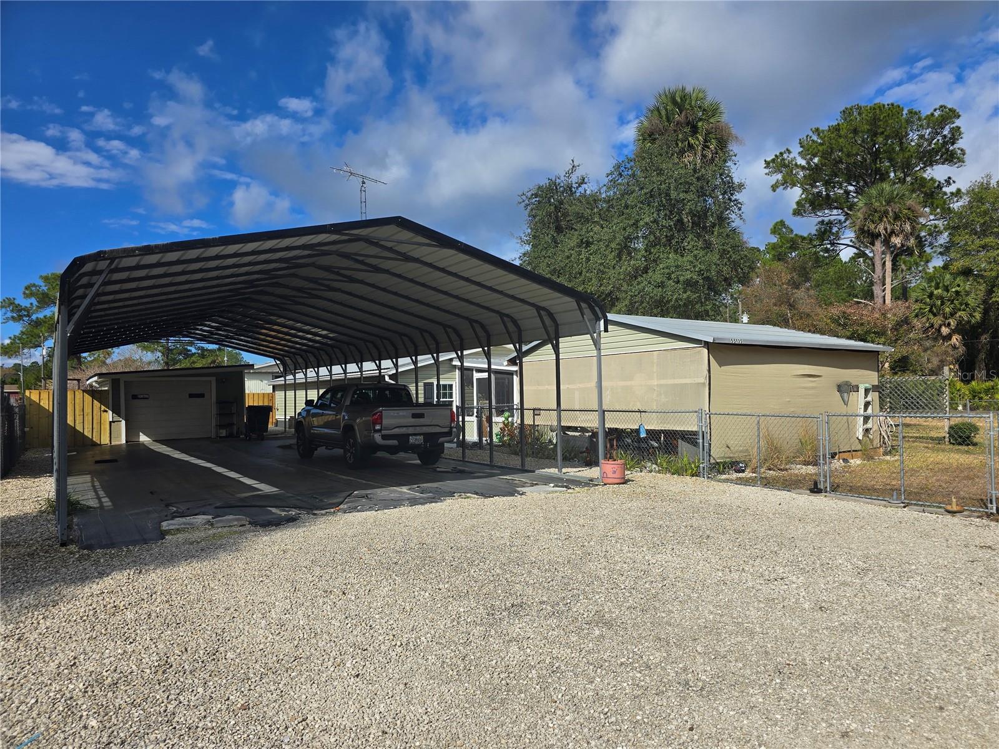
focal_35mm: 23
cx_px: 500
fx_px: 664
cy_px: 374
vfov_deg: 58.9
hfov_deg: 73.9
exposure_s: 1/1154
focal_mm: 6.3
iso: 12
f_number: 1.7
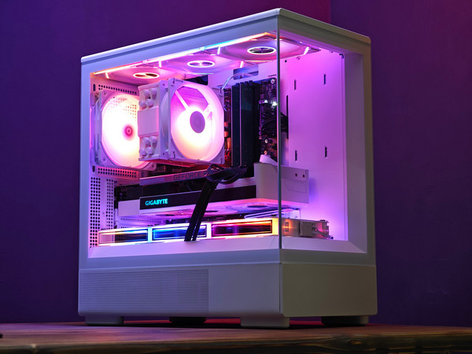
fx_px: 1023
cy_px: 177
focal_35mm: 75
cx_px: 236
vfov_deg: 19.6
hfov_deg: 26.0
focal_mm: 12.28
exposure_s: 1/6
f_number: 1.8
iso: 50
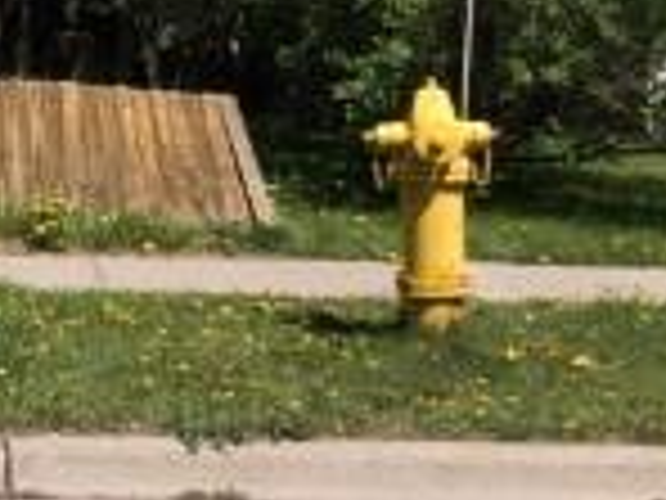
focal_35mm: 121
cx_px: -158
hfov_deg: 15.6
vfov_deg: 12.1
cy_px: 36
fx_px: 2328
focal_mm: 3.99
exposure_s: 1/1372
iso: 20
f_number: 1.8
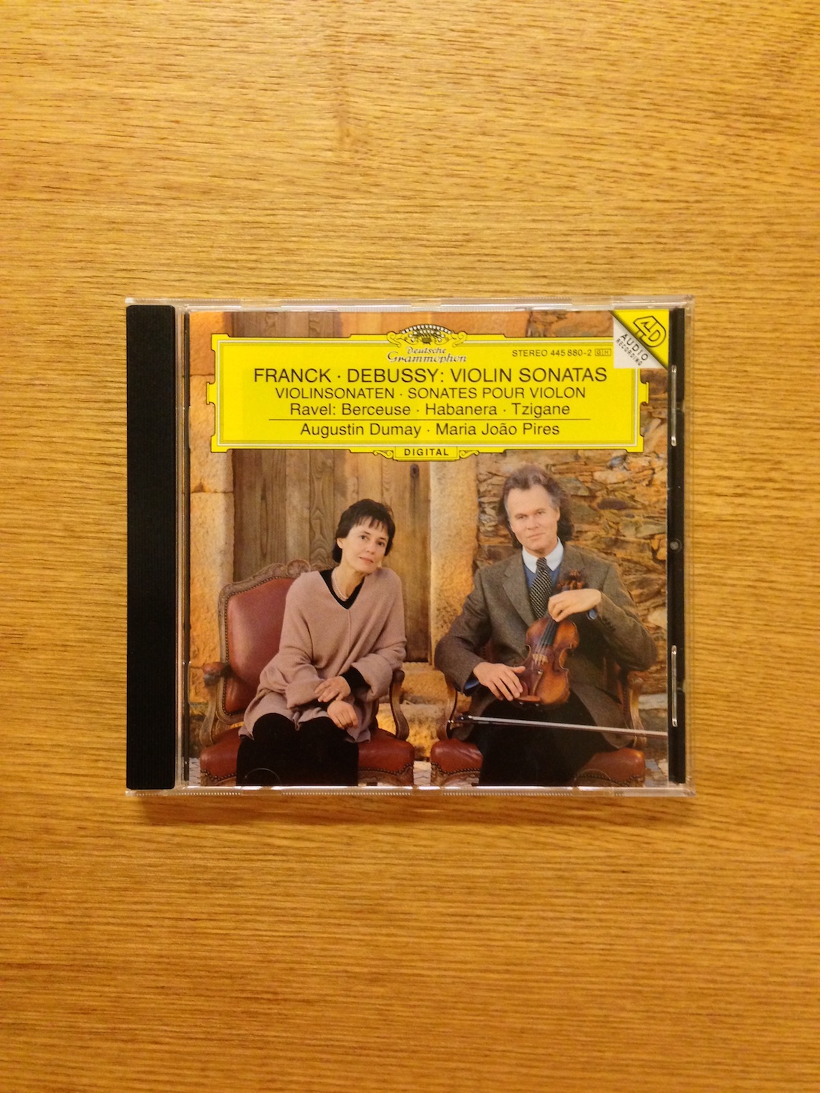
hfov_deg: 42.9
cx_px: 410
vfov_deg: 55.4
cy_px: 546
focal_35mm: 33
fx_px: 1042
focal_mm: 4.13
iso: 400
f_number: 2.4
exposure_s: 1/20
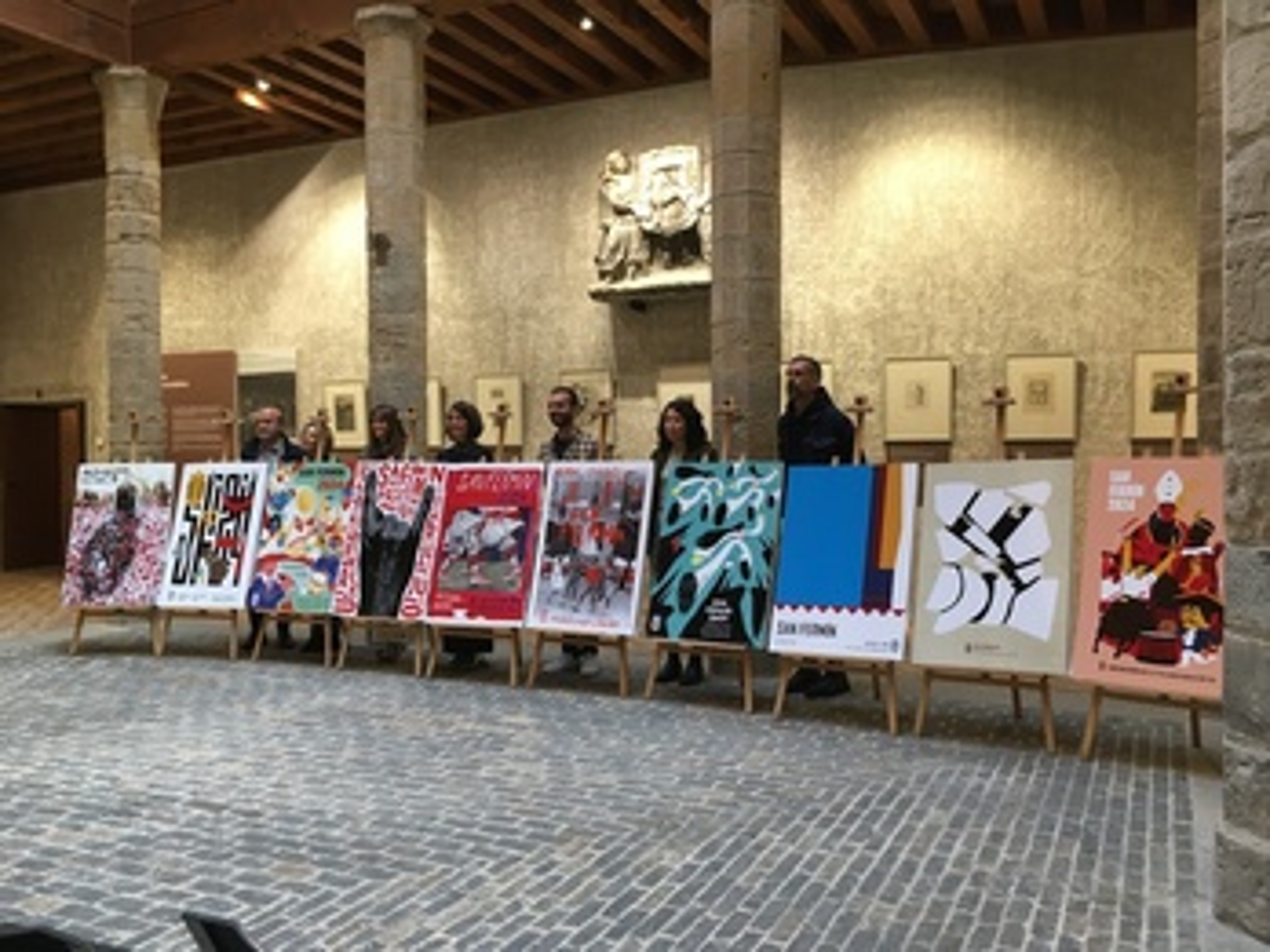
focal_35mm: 29
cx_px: 635
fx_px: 1064
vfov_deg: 48.2
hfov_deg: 61.7
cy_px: 476
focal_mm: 4.15
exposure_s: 1/33
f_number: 2.2
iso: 100
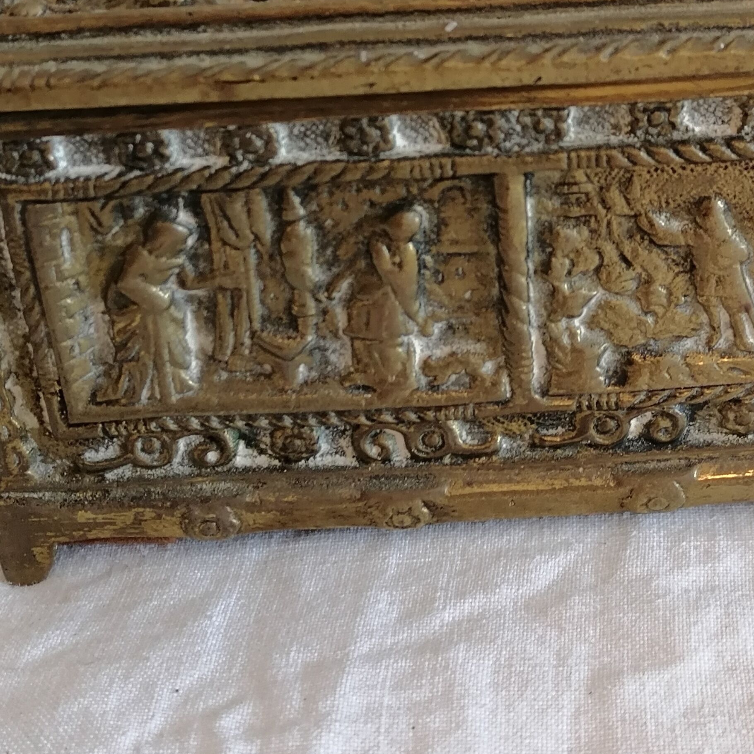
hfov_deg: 25.3
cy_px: 195
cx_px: 482
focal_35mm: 68
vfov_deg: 25.1
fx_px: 1676
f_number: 1.8
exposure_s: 1/60
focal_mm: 5.4
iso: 250
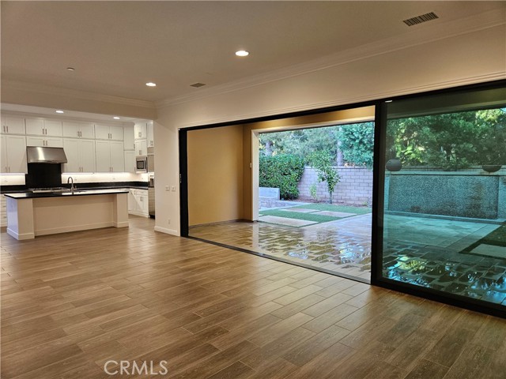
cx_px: 253
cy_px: 190
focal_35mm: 23
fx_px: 336
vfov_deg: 58.9
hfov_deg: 73.9
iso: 250
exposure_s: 1/120
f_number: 1.8
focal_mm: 5.4
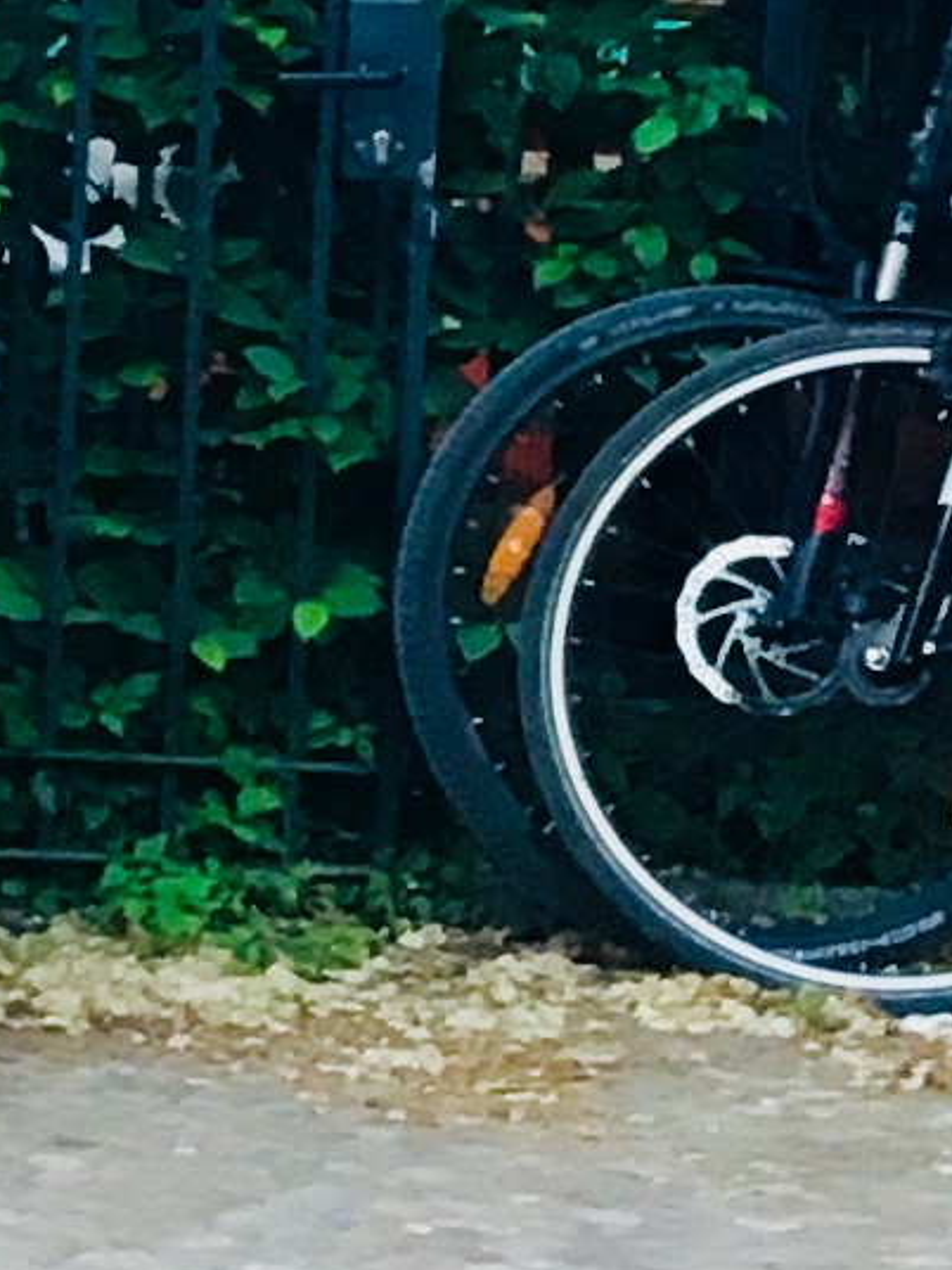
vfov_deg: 9.0
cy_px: 90
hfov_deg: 6.1
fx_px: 7994
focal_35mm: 218
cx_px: -2359
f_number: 2.2
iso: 80
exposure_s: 1/33
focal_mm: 4.15
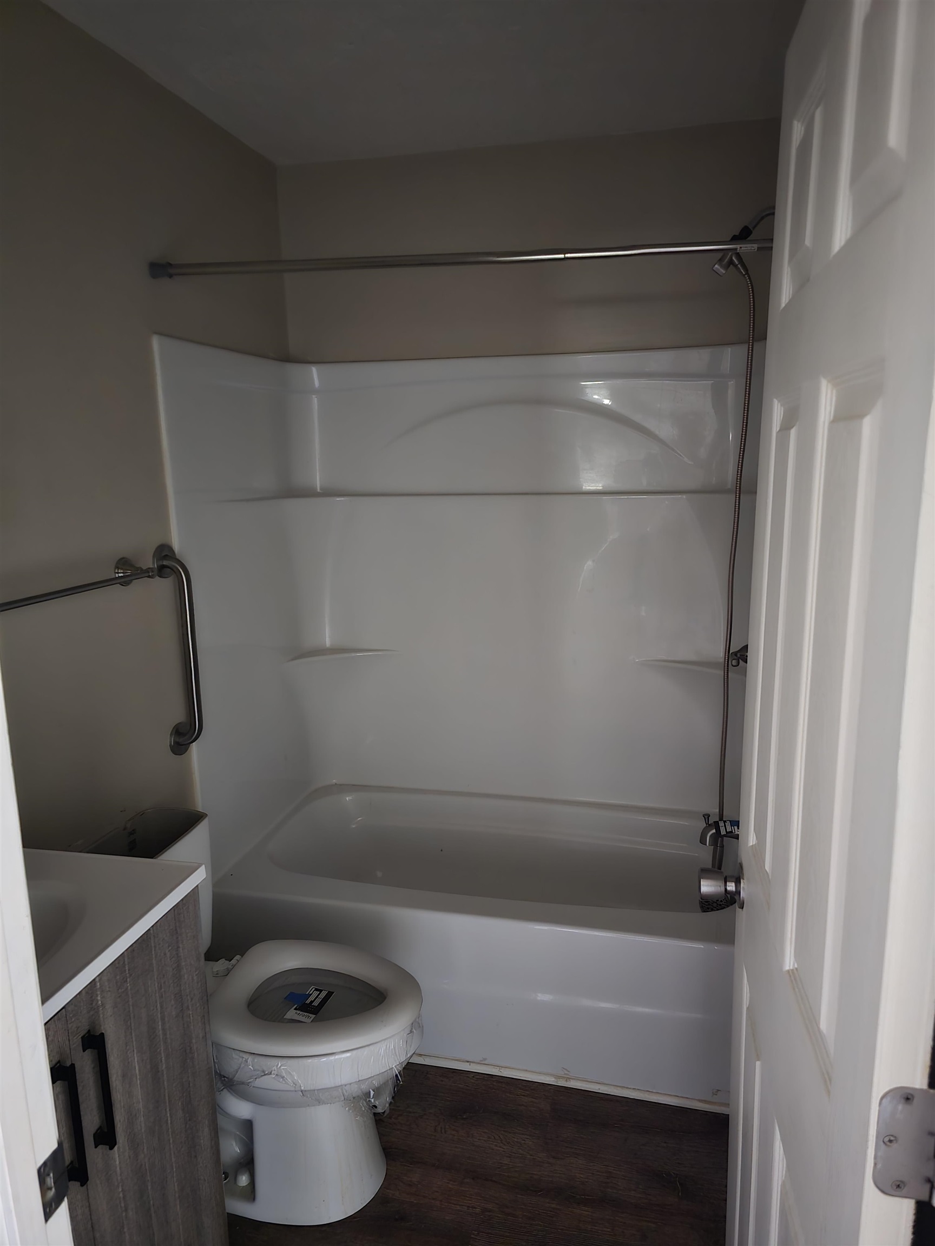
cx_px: 468
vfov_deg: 73.9
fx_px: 828
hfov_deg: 58.9
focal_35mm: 23
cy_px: 623
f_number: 1.7
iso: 2000
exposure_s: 1/24
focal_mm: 6.3
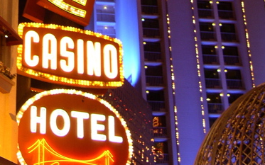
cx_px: 59
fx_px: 664
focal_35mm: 92
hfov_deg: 22.3
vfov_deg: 13.2
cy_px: -102
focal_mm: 8
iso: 100
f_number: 2.8
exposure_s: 1/15.1
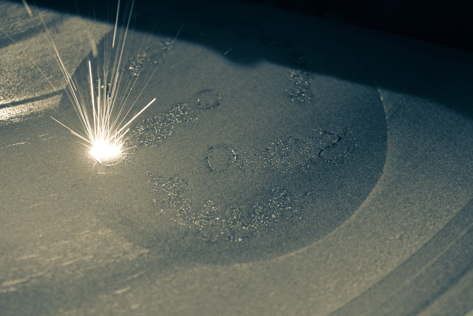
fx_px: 907
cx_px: 236
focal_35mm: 69
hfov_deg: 29.2
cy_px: 158
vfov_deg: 19.7
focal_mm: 46
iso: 400
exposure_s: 1/40
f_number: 5.3
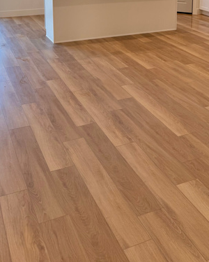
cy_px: 8
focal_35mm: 48
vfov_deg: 35.5
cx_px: 144
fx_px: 371
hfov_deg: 31.1
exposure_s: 1/219
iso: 80
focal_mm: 6.76
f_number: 1.78
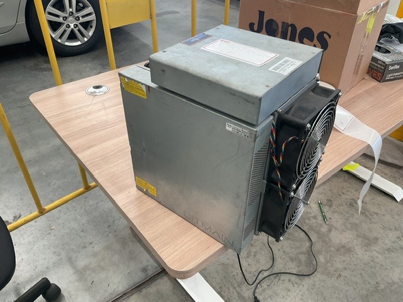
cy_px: 151
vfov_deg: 48.2
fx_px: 338
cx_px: 202
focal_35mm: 29
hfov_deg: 61.7
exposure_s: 1/100
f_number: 1.8
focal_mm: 3
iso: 64
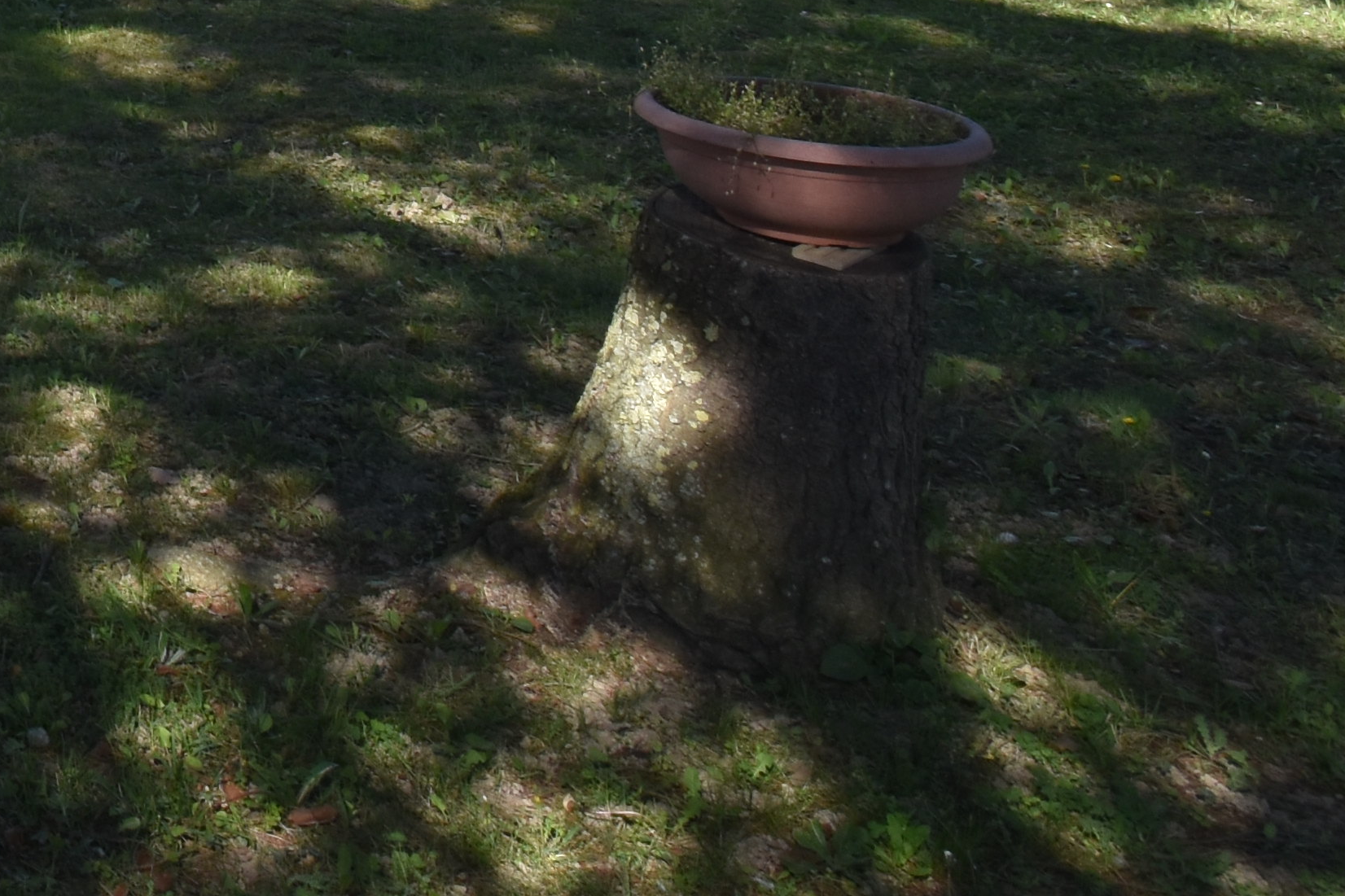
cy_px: -680
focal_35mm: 71
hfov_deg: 20.6
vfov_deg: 16.4
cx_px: -1038
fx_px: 2645
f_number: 9
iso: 200
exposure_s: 1/320
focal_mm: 13
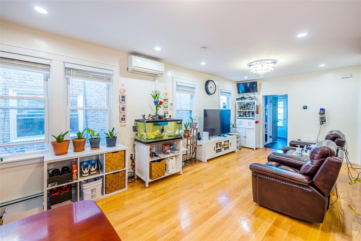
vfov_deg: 81.3
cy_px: 120
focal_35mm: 14
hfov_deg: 104.2
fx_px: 140
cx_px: 180
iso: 40
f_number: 2.8
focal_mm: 14
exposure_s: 1/15
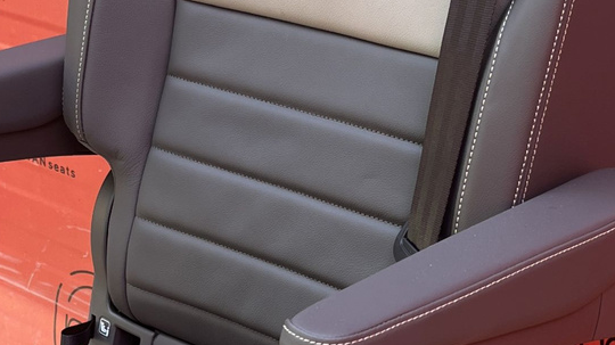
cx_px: 206
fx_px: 1369
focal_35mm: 84
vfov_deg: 14.2
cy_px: 305
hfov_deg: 25.2
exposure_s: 1/168
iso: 40
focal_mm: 5.1
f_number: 1.6
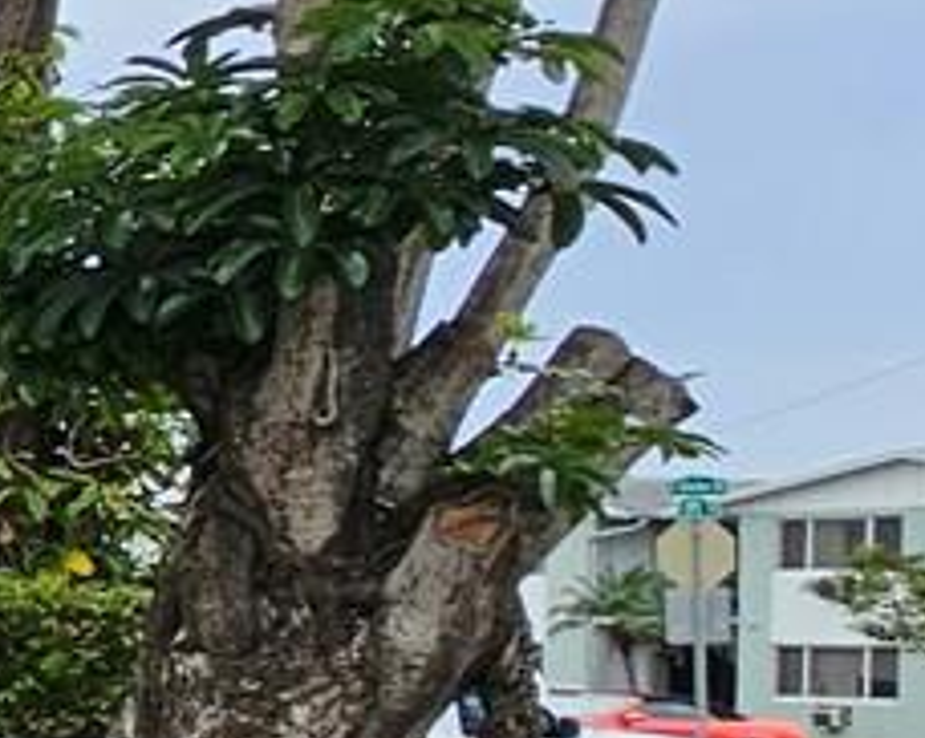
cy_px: 604
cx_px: -2037
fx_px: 2434
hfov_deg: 10.7
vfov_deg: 17.1
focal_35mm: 89
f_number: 2.2
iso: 50
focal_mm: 2.2
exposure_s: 1/919
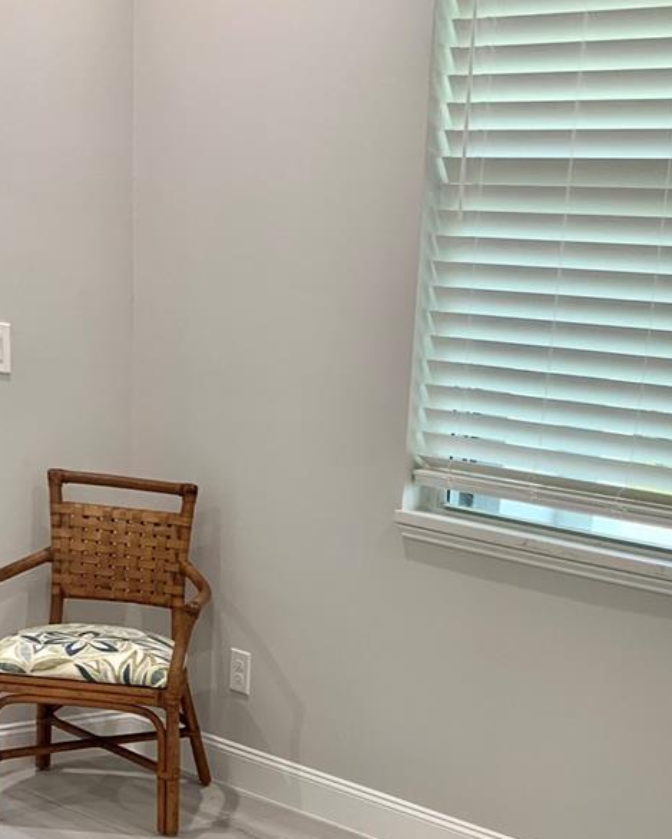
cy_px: 833
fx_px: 1292
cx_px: 590
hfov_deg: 28.2
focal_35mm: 52
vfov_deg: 33.1
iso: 80
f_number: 1.8
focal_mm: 4.25
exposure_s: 1/120
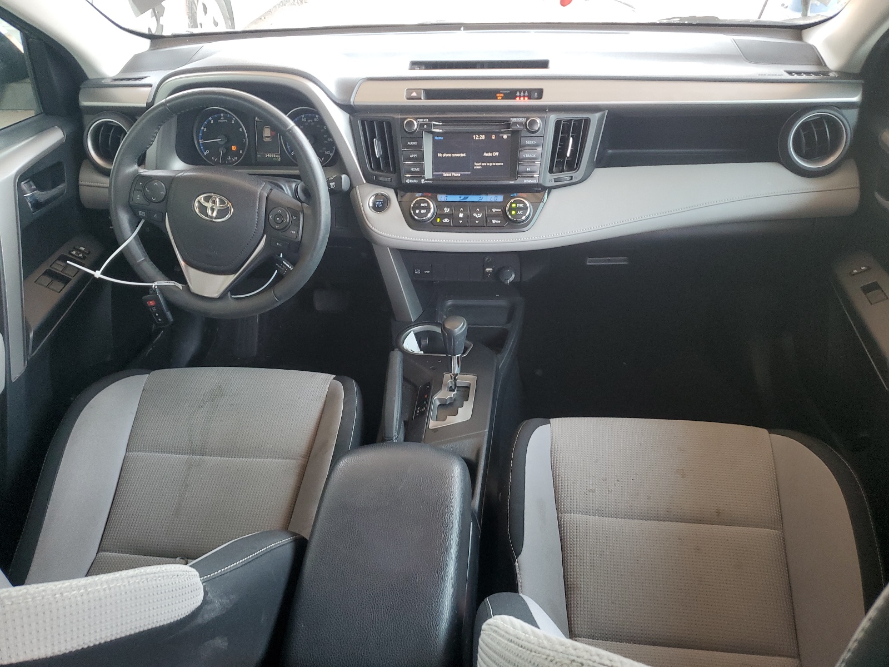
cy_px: 334
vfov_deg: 53.1
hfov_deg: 67.3
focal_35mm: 26
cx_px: 444
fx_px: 668
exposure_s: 1/60.2
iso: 104
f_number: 1.5
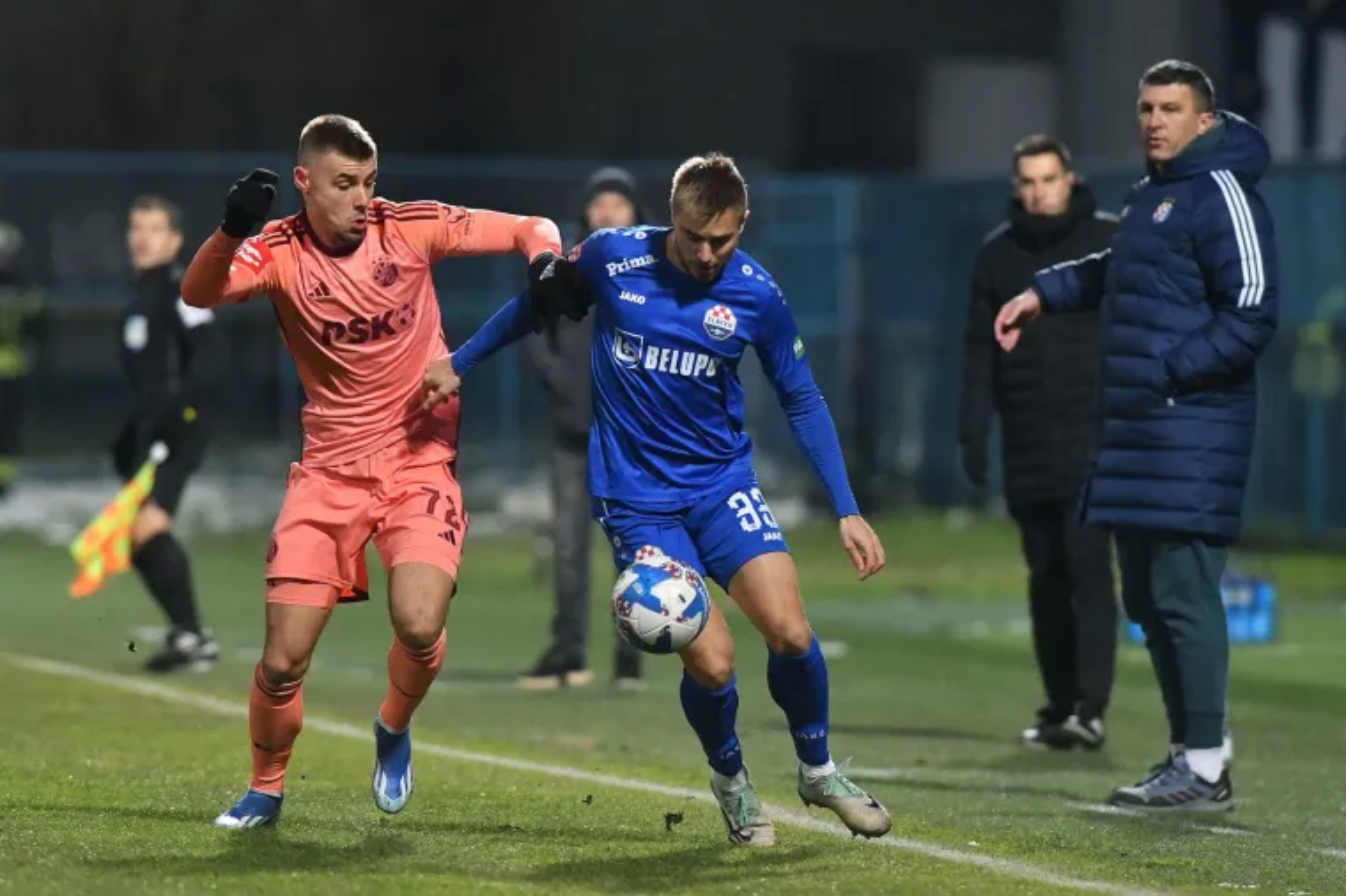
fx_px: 11211
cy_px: 448
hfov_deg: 6.9
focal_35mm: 300
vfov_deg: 4.6
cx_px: 673
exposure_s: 1/1600
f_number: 4
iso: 4000
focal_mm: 300
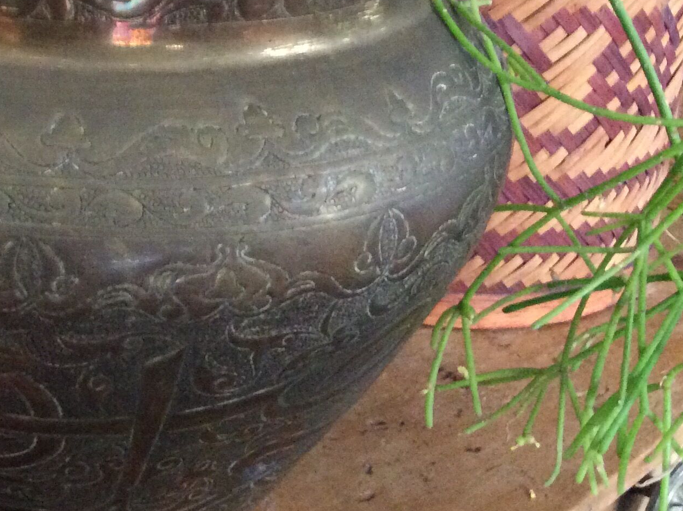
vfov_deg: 21.9
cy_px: 101
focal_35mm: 66
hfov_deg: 28.4
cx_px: 76
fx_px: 1300
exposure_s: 1/17
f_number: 2.4
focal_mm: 3.3
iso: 320
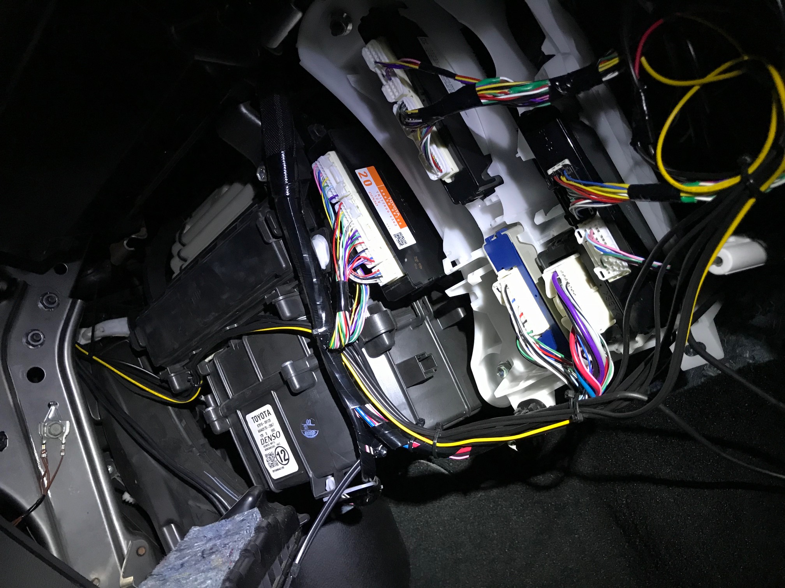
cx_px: 392
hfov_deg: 63.4
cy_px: 294
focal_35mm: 28
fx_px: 635
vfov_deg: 49.7
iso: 80
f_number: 1.8
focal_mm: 3.99
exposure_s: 1/15
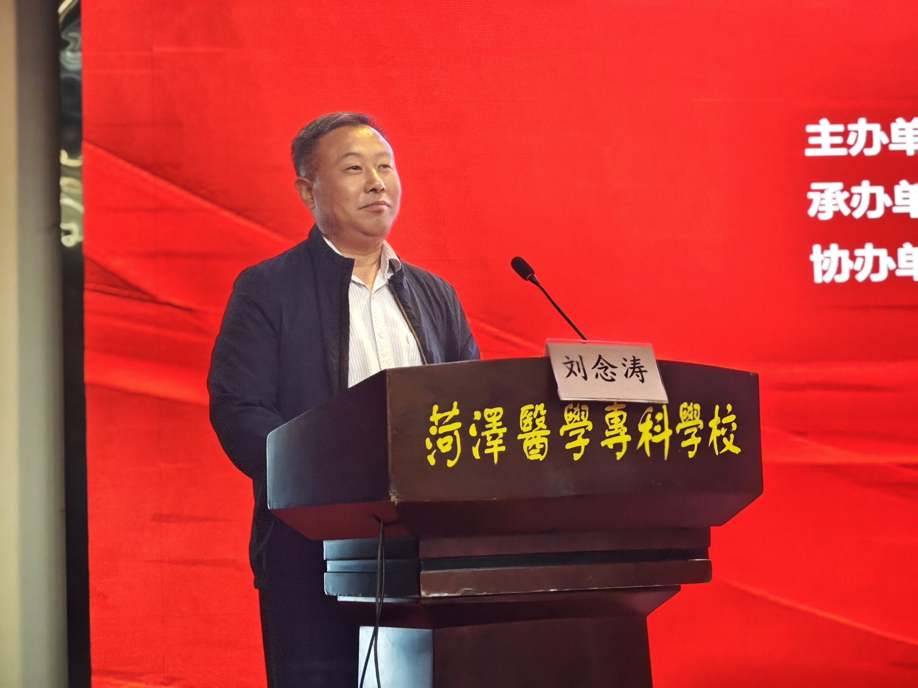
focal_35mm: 75
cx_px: 459
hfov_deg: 26.0
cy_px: 344
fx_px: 1989
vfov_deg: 19.6
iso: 500
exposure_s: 1/60
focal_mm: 12.28
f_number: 1.8
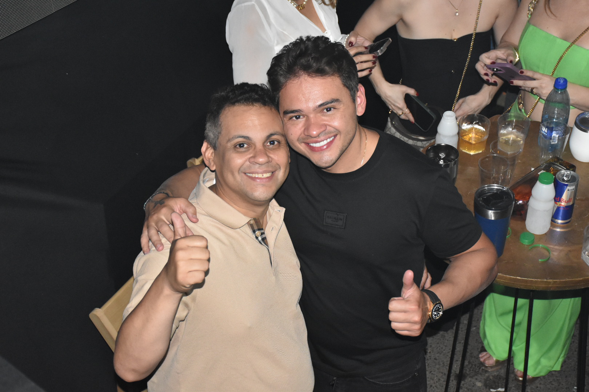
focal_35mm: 68
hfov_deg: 29.9
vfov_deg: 20.2
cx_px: 294
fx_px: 1104
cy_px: 196
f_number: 5.6
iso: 3200
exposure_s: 1/100
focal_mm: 45
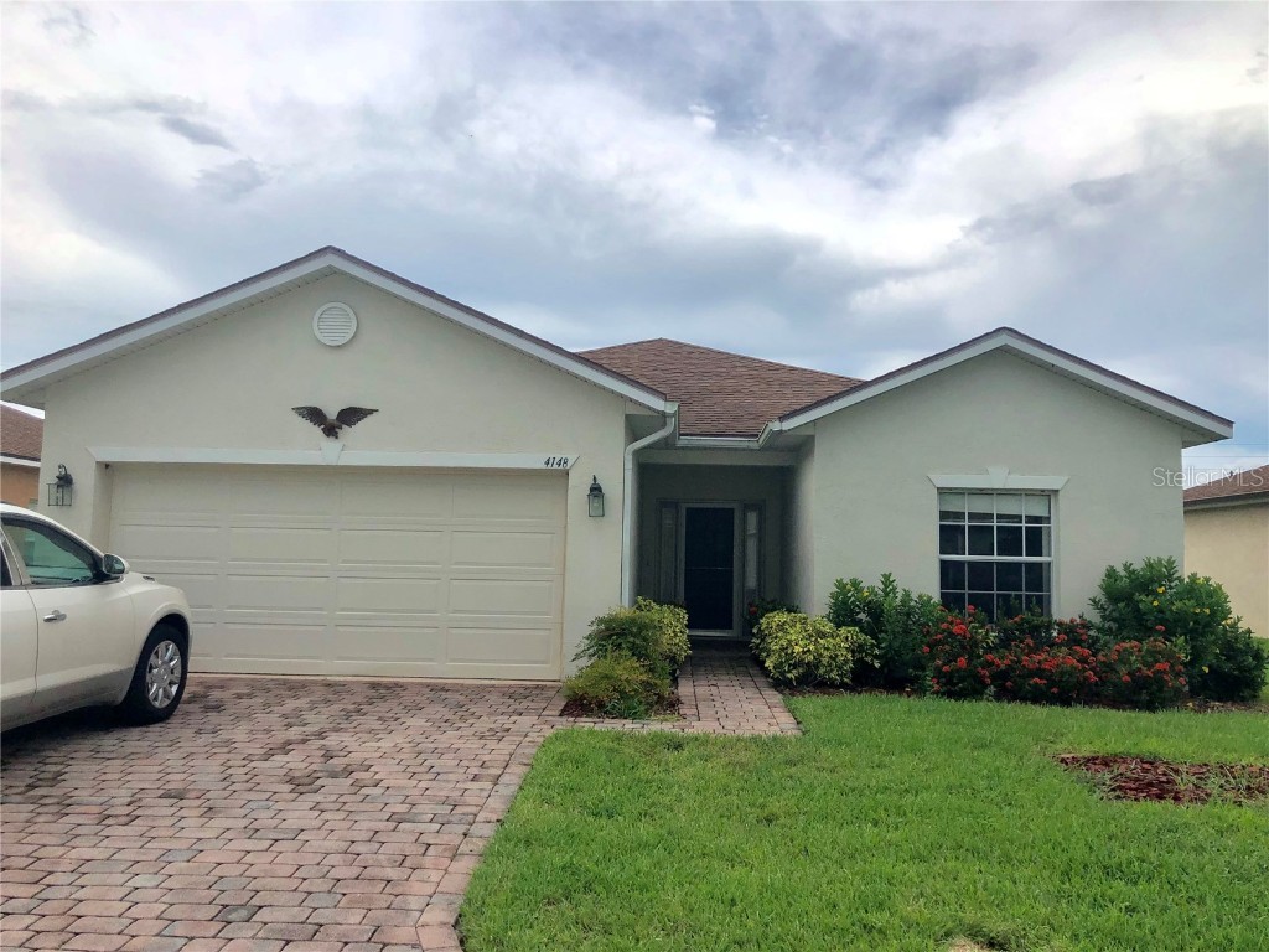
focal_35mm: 28
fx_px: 1026
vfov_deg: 49.7
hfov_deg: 63.4
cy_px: 476
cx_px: 634
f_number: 1.8
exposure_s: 1/2525
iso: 20
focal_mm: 4
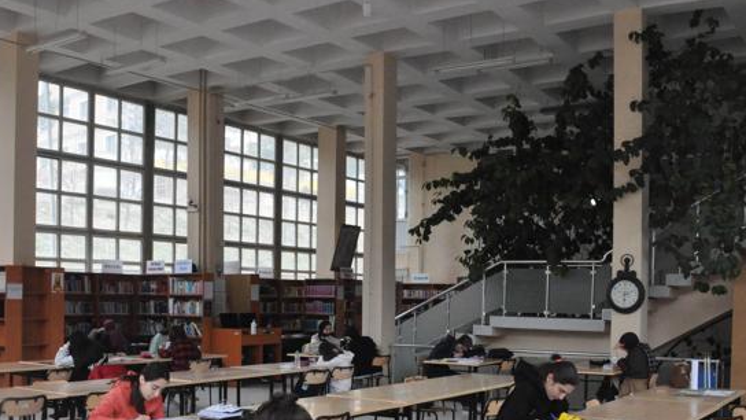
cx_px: 363
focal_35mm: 40
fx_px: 791
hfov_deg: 50.5
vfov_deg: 29.3
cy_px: 312
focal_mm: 18
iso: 3200
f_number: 10
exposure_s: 1/400
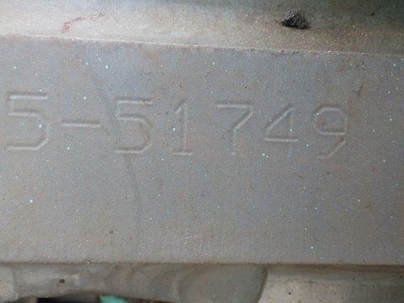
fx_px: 397
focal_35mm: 34
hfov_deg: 54.0
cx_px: 202
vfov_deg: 41.8
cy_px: 152
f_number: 3.8
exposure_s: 1/50
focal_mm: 6.1
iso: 160
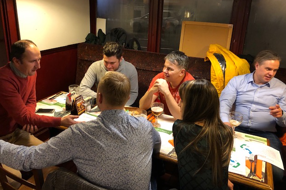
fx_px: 238
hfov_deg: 61.9
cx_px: 143
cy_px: 82
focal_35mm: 30
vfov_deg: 43.5
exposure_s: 1/11
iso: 100
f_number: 1.8
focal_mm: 3.99
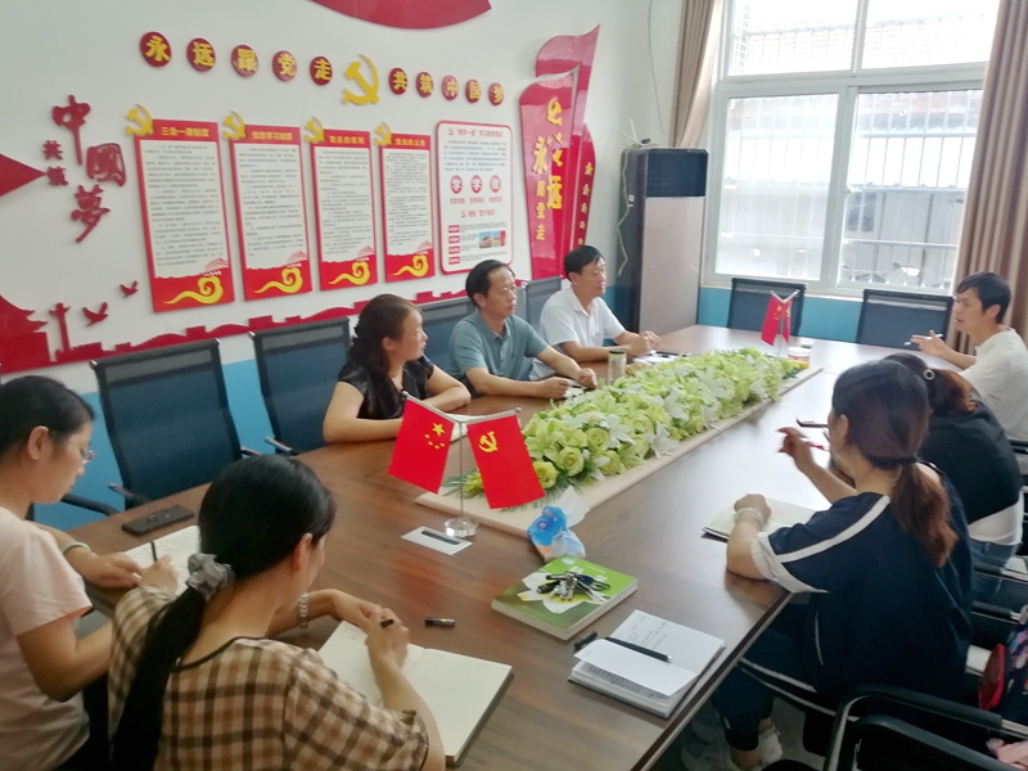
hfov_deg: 67.3
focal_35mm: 26
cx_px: 514
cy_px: 386
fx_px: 772
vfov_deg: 53.1
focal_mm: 3.62
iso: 100
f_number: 1.8
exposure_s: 1/33.3
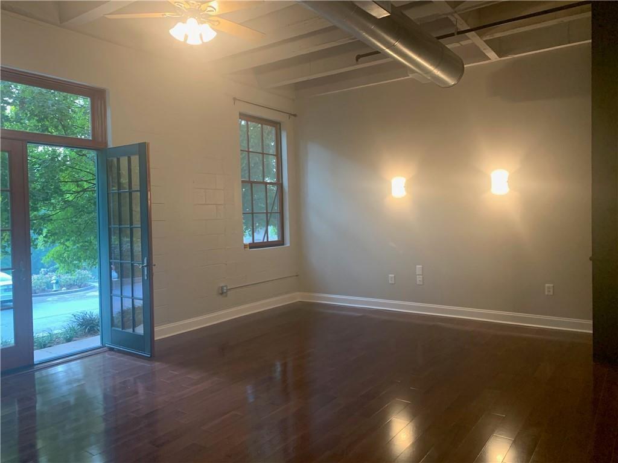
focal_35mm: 26
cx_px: 309
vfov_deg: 53.1
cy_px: 232
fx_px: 464
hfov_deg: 67.3
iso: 200
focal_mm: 4.25
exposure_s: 1/60
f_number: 1.8
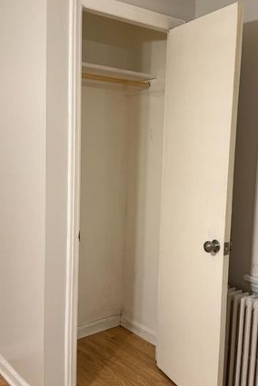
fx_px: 419
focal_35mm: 39
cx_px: 157
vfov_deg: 49.6
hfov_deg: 34.1
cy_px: 195
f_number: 1.78
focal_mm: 6.76
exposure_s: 1/60
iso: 200
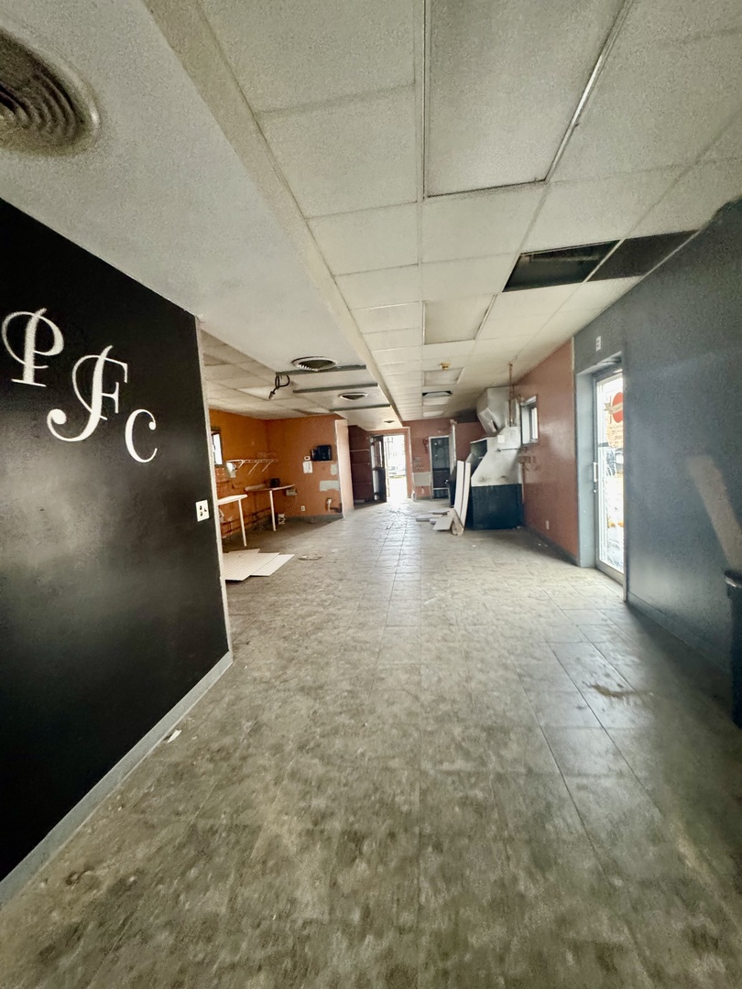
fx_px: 400
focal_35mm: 14
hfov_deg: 85.7
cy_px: 494
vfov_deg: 102.1
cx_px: 371
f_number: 2.2
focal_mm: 2.22
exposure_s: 1/60
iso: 640
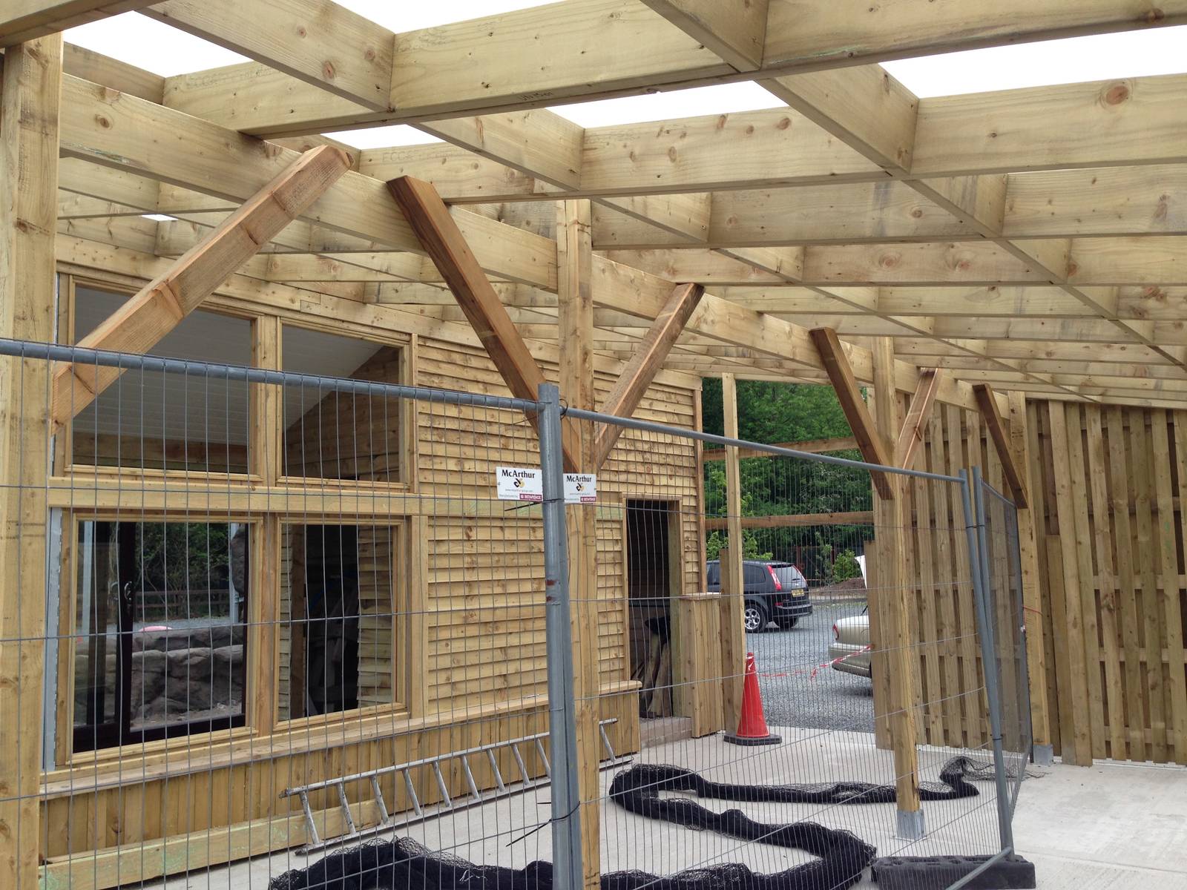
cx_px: 594
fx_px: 1132
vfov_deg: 42.9
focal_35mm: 33
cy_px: 445
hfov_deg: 55.4
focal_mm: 4.12
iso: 50
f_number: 2.4
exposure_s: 1/411
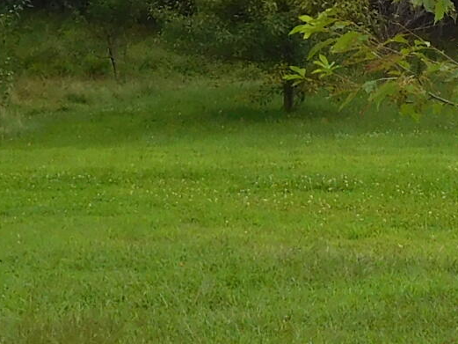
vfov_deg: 10.3
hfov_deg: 13.5
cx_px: 452
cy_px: 53
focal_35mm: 144
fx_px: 1906
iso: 125
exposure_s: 1/640
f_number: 3.4
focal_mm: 4.5
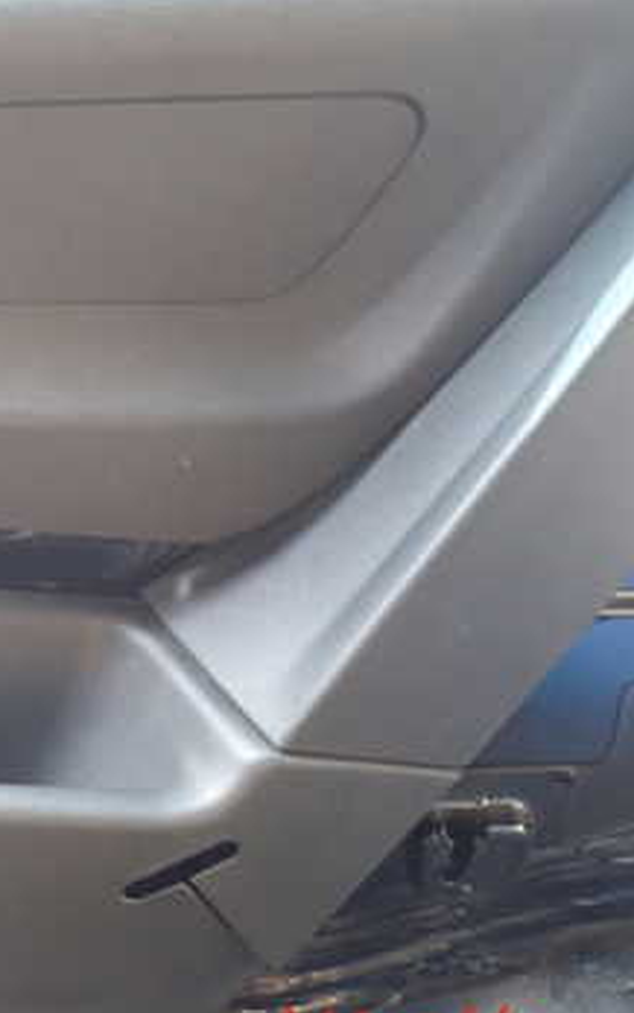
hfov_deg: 23.0
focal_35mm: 55
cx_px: 67
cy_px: 417
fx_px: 1520
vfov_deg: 36.8
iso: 400
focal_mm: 5.4
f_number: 2.3
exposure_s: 1/30
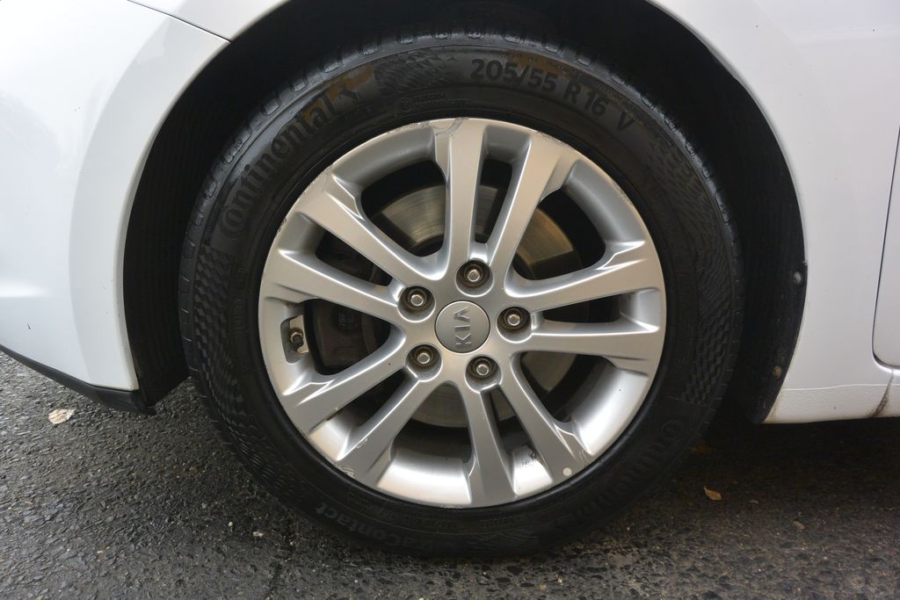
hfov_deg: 67.4
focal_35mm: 27
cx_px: 450
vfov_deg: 47.9
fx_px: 675
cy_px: 300
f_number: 4
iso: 200
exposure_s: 1/250
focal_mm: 10
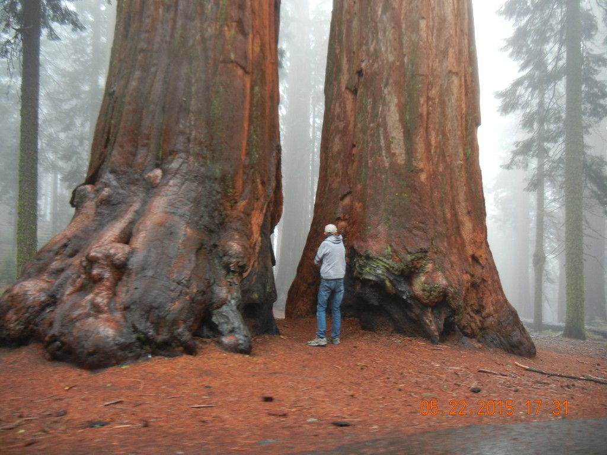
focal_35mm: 30
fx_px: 526
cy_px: 228
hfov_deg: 60.0
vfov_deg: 46.8
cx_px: 304
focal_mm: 5.4
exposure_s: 1/60
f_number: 3.5
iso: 167
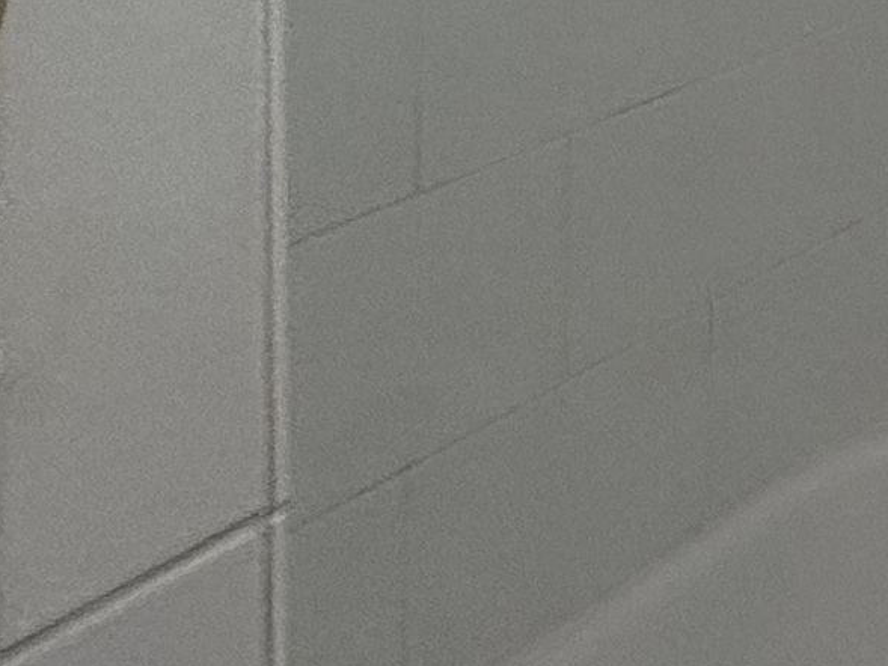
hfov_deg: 13.7
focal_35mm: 73
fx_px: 1873
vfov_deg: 16.7
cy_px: -533
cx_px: 2311
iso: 80
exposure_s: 1/120
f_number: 2.2
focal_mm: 2.22
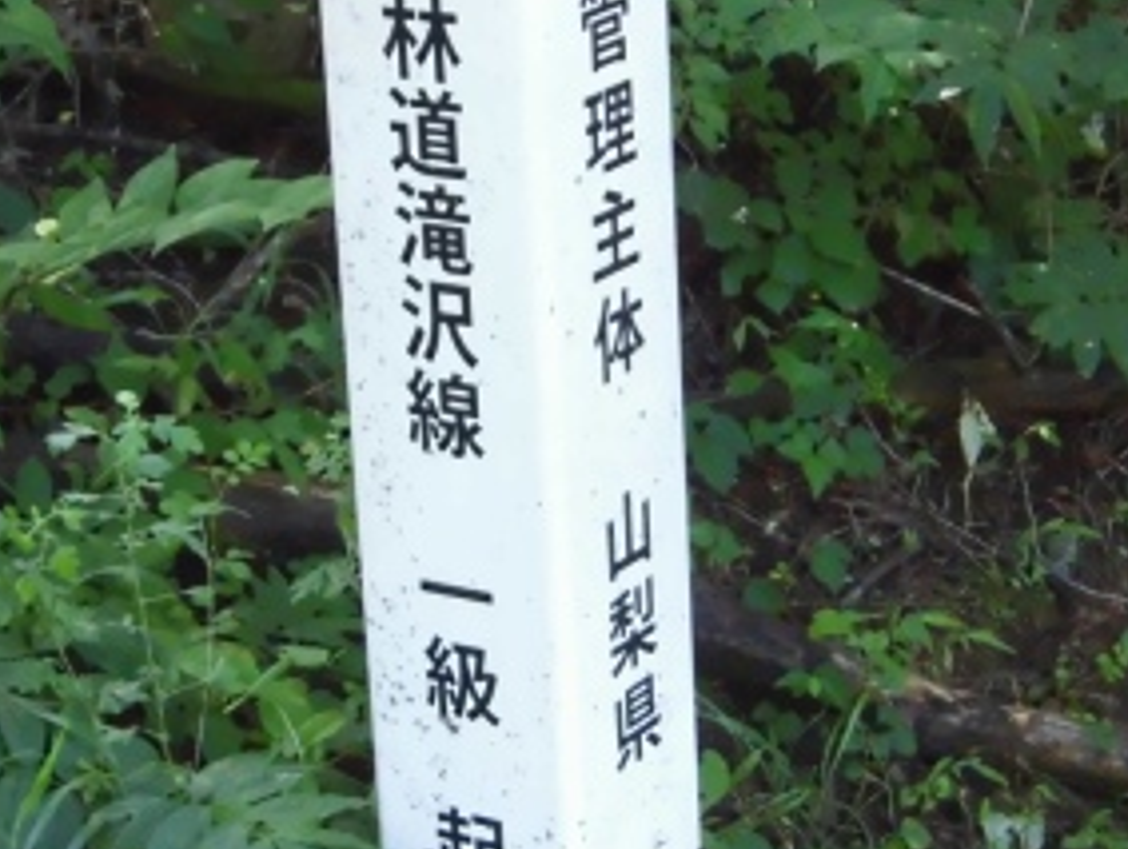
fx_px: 3915
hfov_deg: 16.4
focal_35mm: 120
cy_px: 512
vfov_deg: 12.4
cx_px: 598
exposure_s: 1/50
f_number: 4.4
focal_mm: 12.14
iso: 800
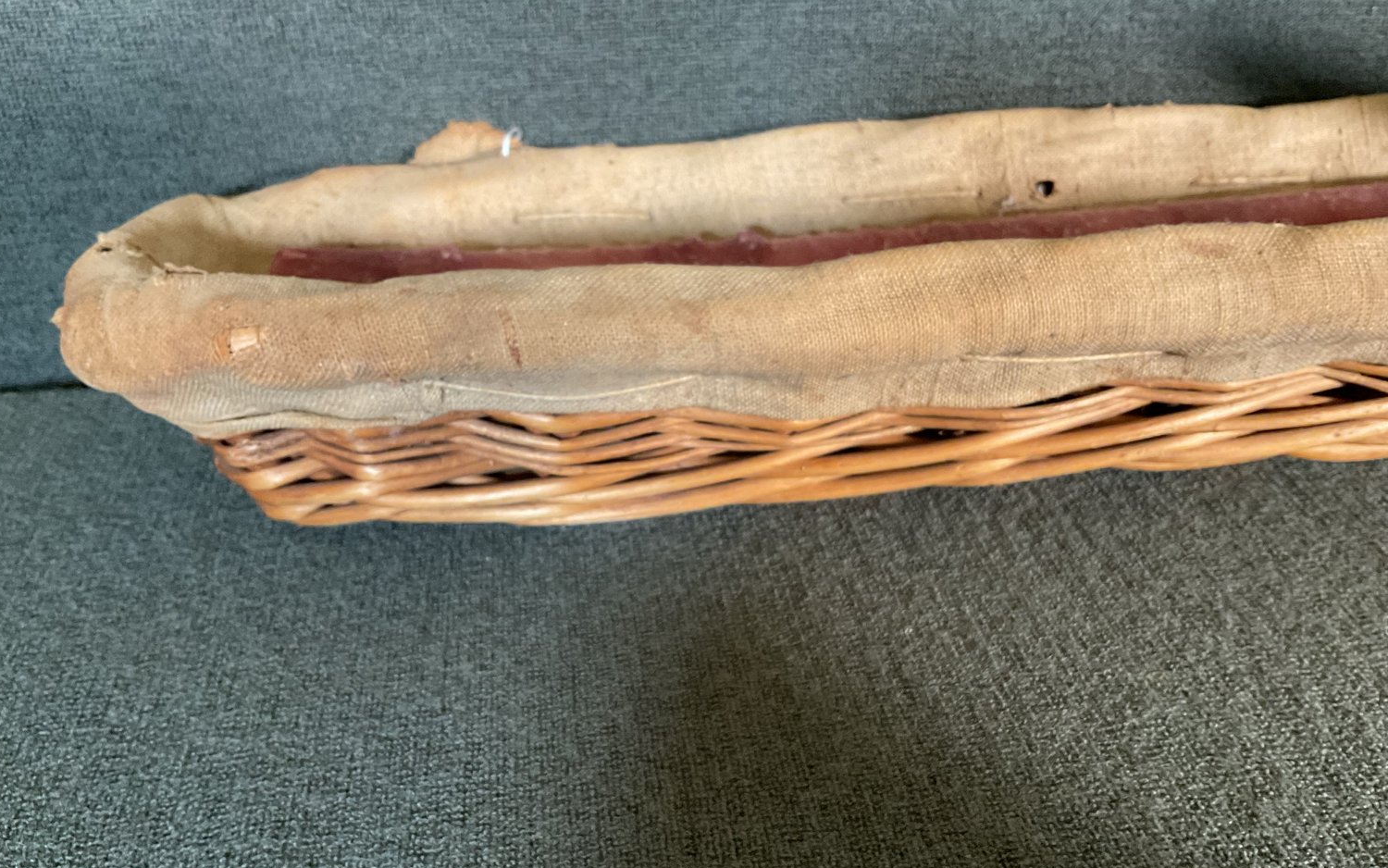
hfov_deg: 61.2
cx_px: 689
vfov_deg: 40.6
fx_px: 1173
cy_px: 480
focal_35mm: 31
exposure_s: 1/60
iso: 250
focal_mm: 3
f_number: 1.8
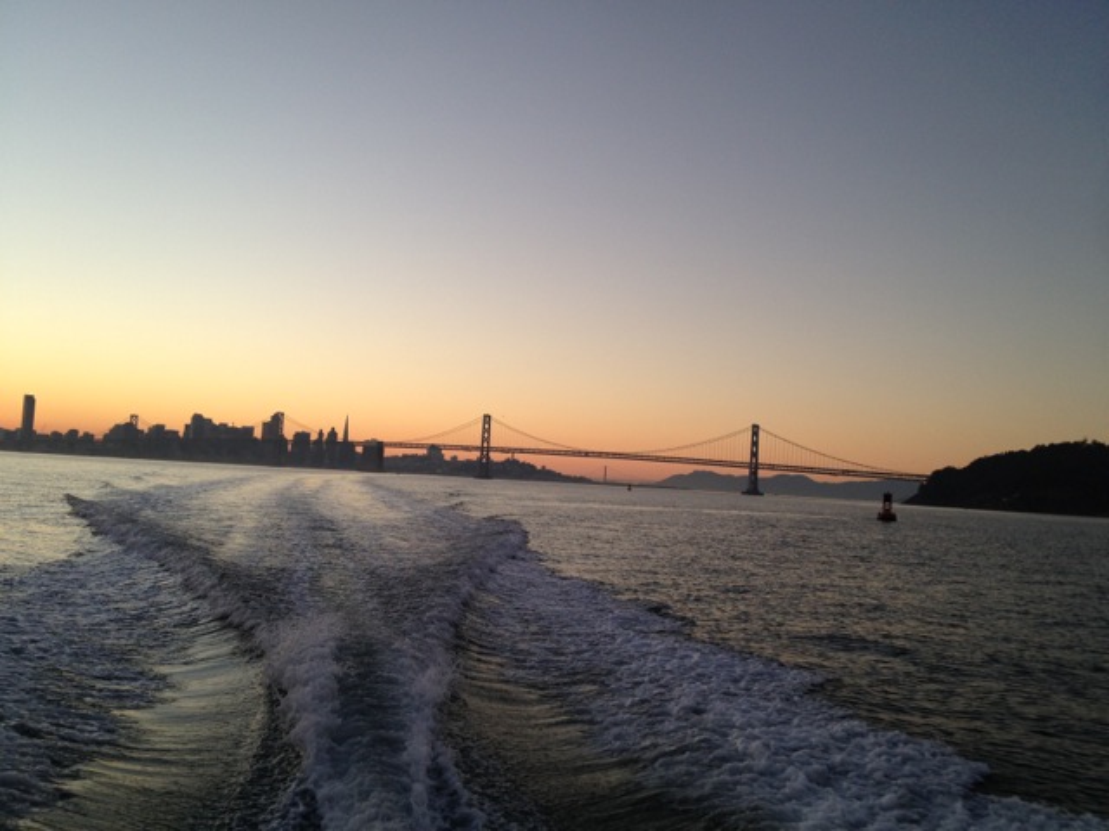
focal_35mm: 35
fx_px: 1121
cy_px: 416
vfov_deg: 40.7
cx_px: 554
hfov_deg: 52.6
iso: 64
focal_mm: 4.28
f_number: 2.4
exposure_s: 1/270
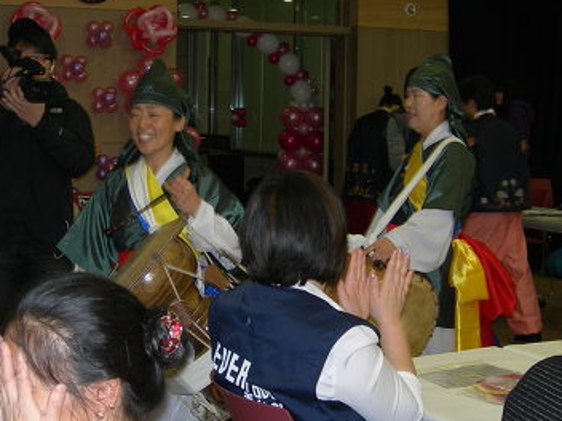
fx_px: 1120
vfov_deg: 21.3
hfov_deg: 28.2
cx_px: 283
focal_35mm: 69
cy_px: 218
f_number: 2.8
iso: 53
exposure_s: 1/60.1
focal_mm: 7.8
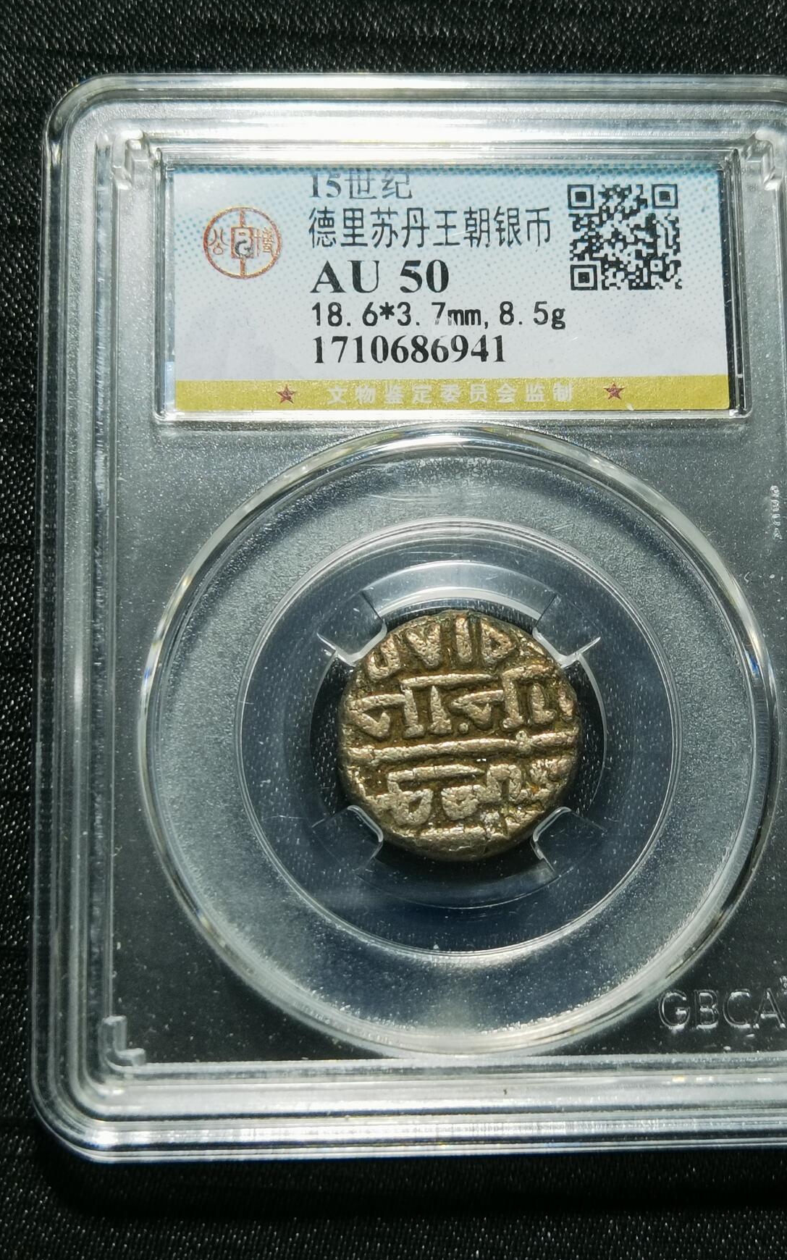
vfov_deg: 30.2
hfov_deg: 19.1
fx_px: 2334
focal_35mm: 68
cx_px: 476
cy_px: 611
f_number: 1.9
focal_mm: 6.67
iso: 100
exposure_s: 1/100
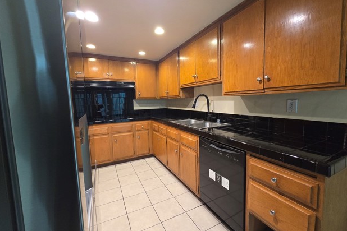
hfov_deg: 104.2
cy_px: 113
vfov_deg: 81.2
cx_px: 176
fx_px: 135
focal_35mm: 14
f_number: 2.2
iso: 400
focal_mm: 2.2
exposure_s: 1/60
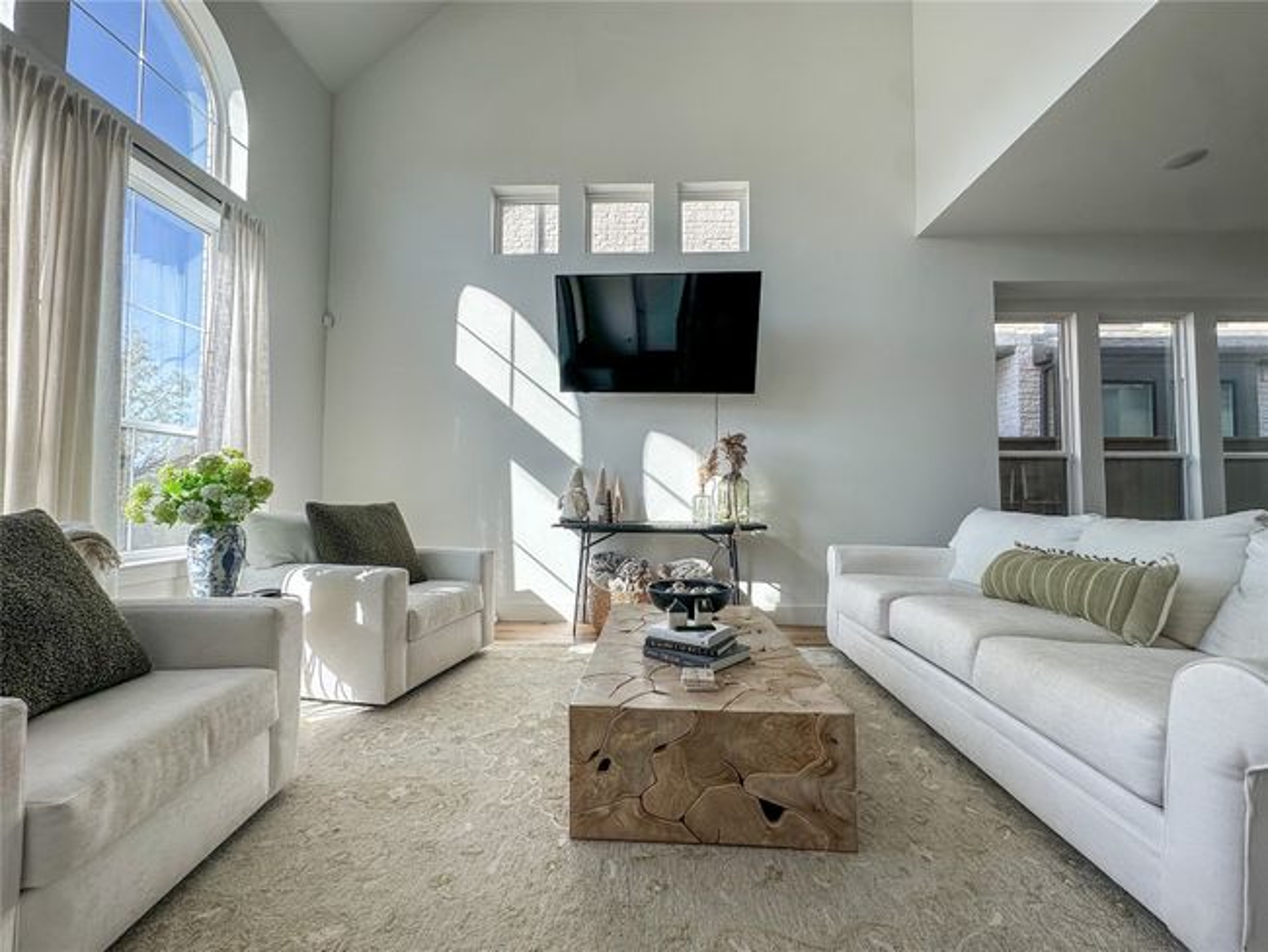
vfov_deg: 85.7
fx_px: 513
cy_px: 476
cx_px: 634
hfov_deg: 102.0
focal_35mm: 14
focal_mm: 2.22
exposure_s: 1/400
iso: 40
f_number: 2.2
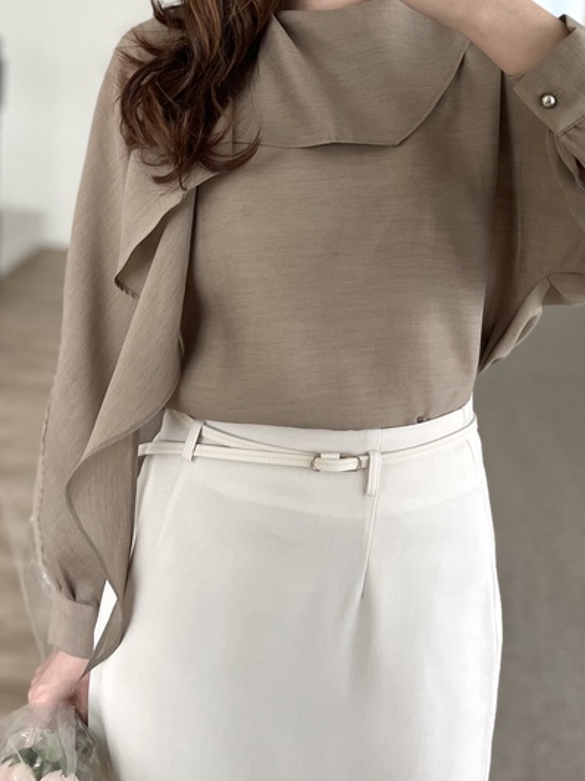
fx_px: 1105
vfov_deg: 37.5
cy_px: 154
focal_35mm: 49
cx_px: 306
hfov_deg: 29.7
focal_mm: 5.1
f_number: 1.6
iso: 160
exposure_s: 1/60
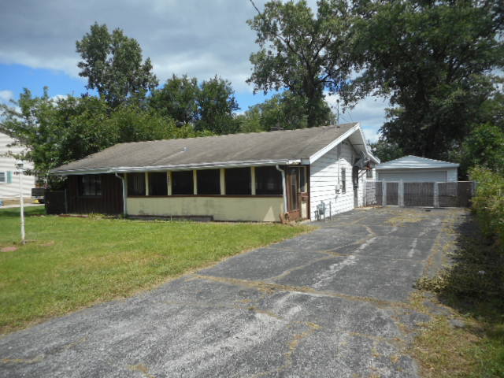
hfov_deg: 69.4
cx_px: 252
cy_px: 189
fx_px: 364
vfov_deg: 54.9
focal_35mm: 25
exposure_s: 1/800
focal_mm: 4.5
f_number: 3.7
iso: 80
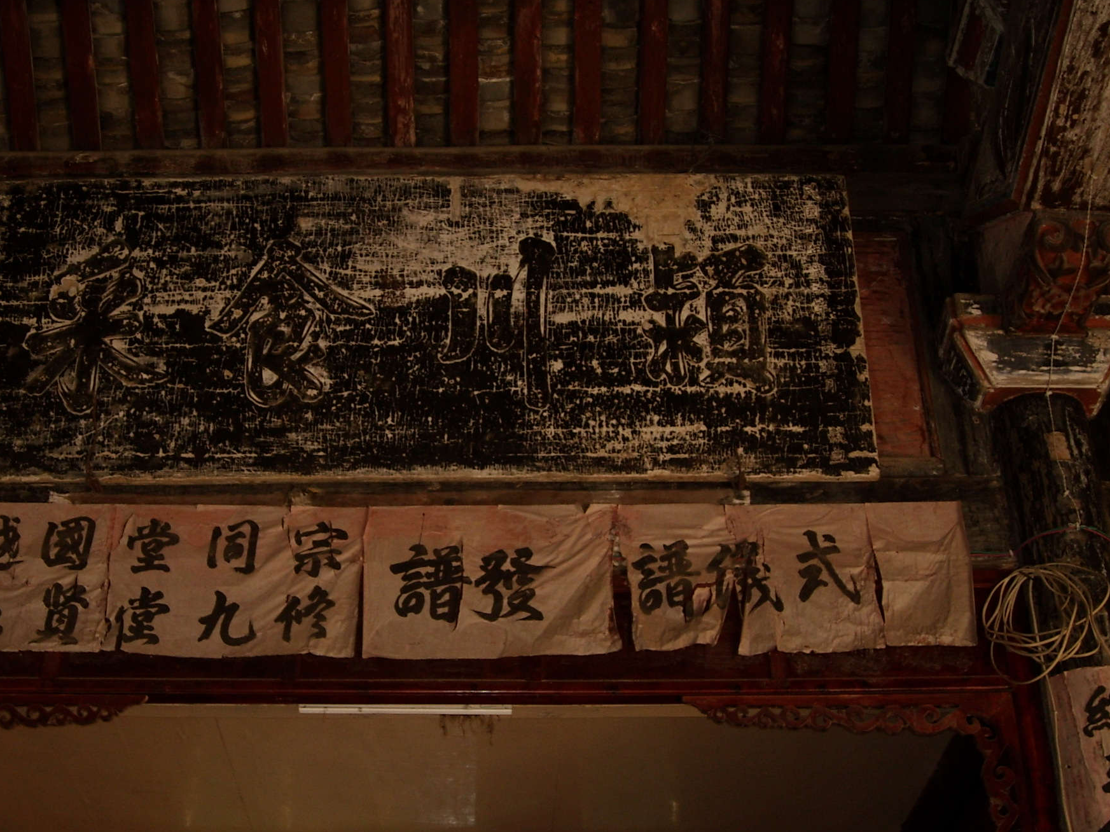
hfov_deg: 36.7
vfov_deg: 28.0
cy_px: 441
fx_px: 1667
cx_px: 461
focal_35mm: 52
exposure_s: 1/30
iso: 64
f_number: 2.8
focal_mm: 5.7
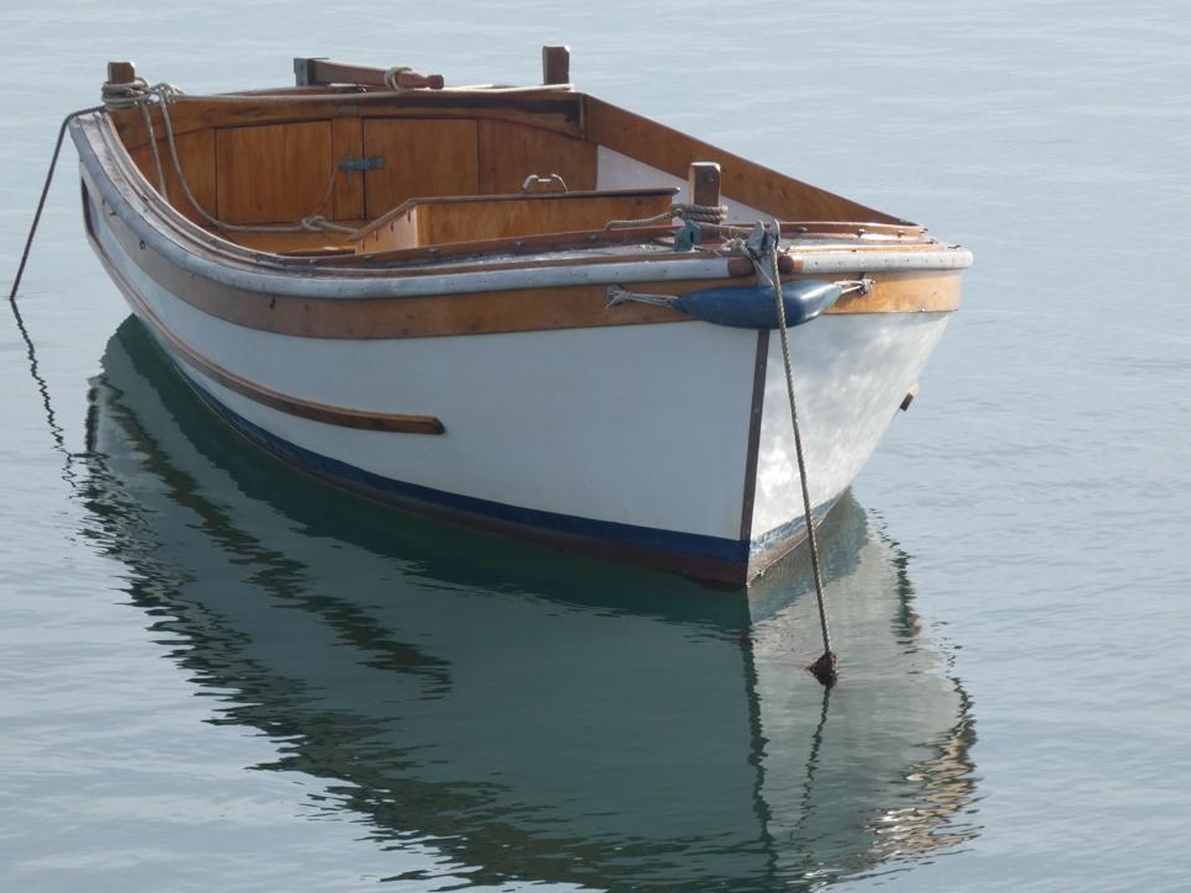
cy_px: 439
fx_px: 11007
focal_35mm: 320
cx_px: 578
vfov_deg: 4.6
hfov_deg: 6.2
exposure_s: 1/250
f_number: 5.6
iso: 80
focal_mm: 55.4
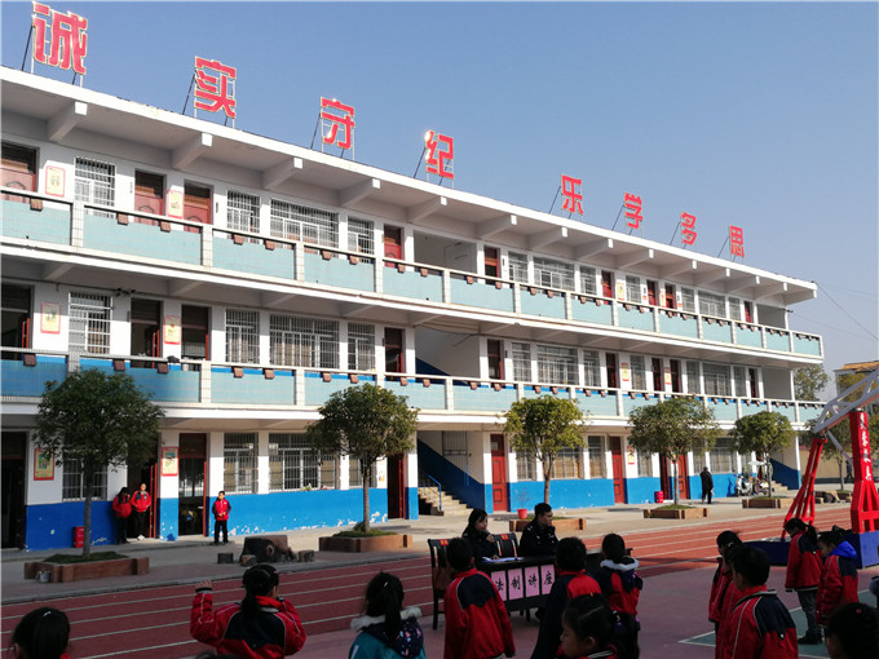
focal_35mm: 36
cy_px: 330
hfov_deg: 51.4
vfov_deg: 39.7
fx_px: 914
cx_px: 440
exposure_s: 1/1022
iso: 50
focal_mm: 3.84
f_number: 2.2
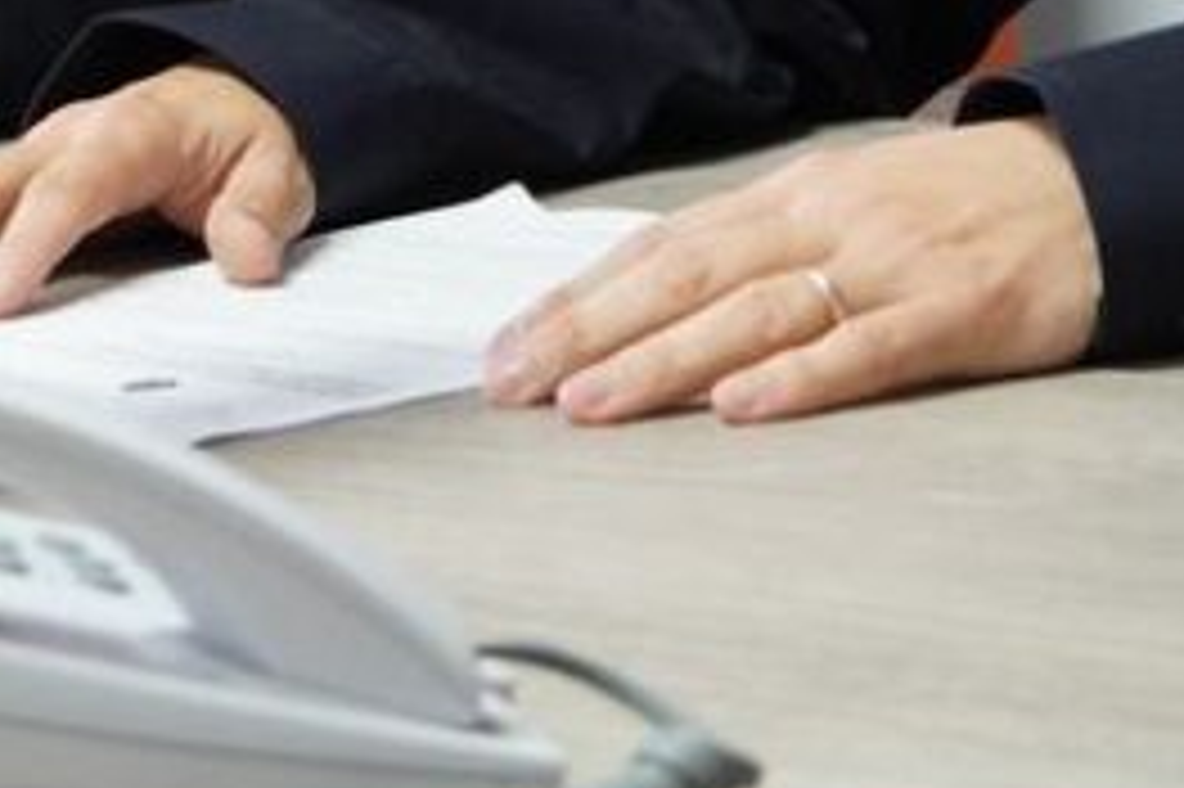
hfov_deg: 12.5
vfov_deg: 8.1
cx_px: 711
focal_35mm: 164
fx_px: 5386
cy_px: -612
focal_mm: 29
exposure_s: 1/40
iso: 1250
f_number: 4.5
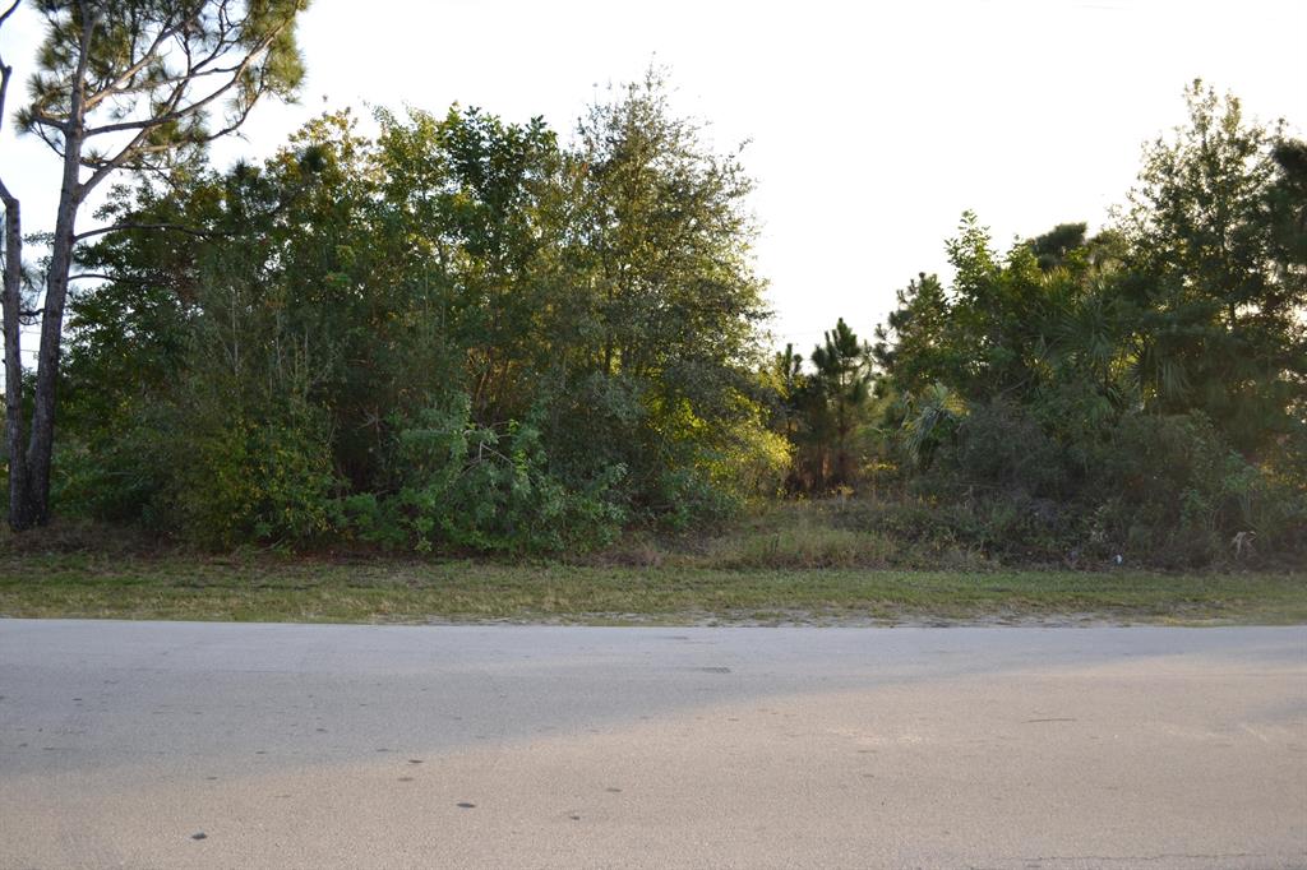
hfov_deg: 61.9
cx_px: 654
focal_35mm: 30
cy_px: 435
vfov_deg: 43.6
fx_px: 1089
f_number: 4
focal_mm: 20
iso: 100
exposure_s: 1/125
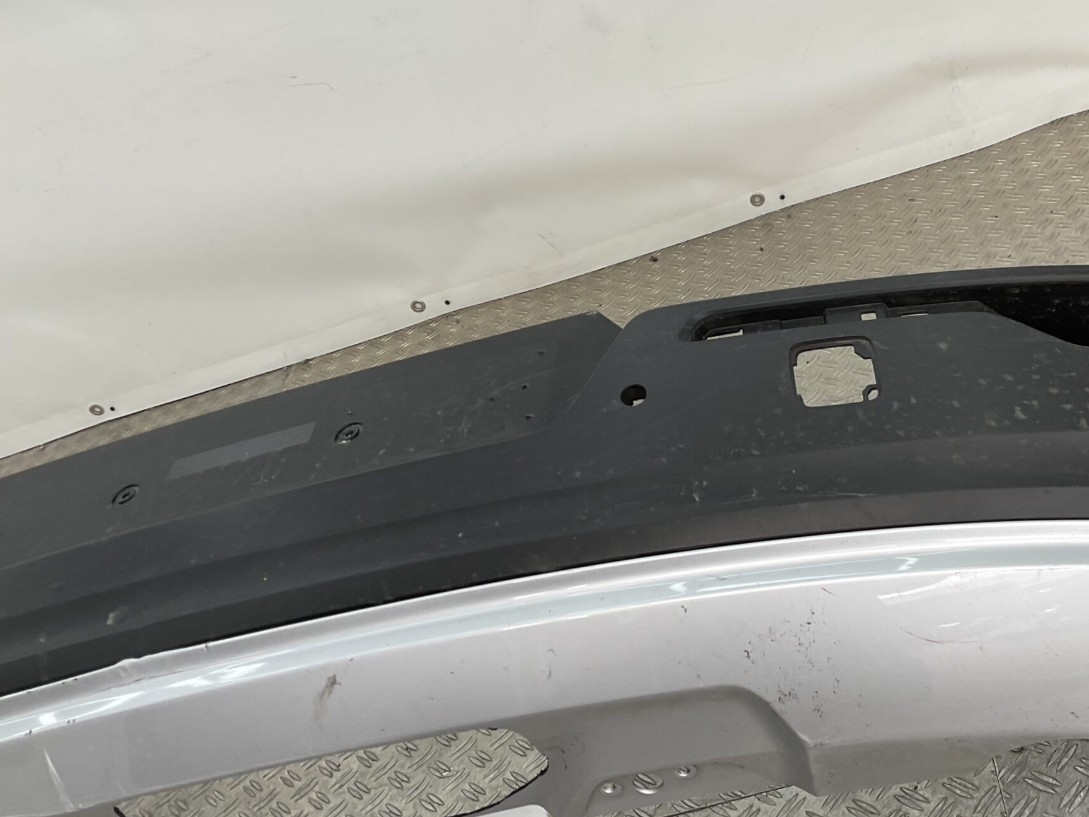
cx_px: 769
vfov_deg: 33.6
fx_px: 1353
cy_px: 438
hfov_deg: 42.9
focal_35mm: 43
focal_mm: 3
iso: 16
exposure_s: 1/165
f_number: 1.8
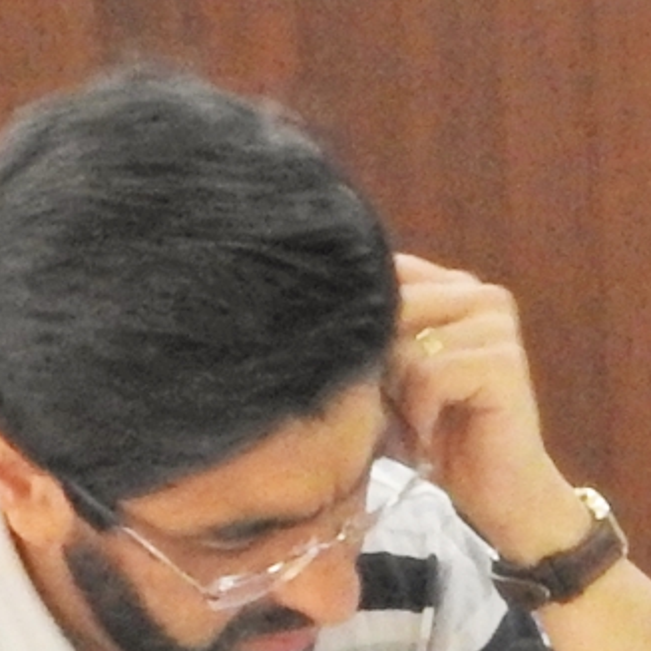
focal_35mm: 287
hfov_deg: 6.0
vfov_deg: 6.1
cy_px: 755
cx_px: 1198
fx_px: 6106
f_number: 8
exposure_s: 1/6
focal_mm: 8.1
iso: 800
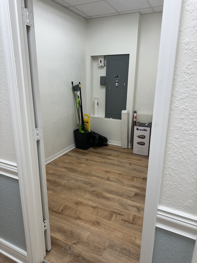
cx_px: 98
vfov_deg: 71.6
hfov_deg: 56.8
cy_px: 132
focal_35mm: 24
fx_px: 182
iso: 64
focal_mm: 6.86
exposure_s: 1/142
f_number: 1.78
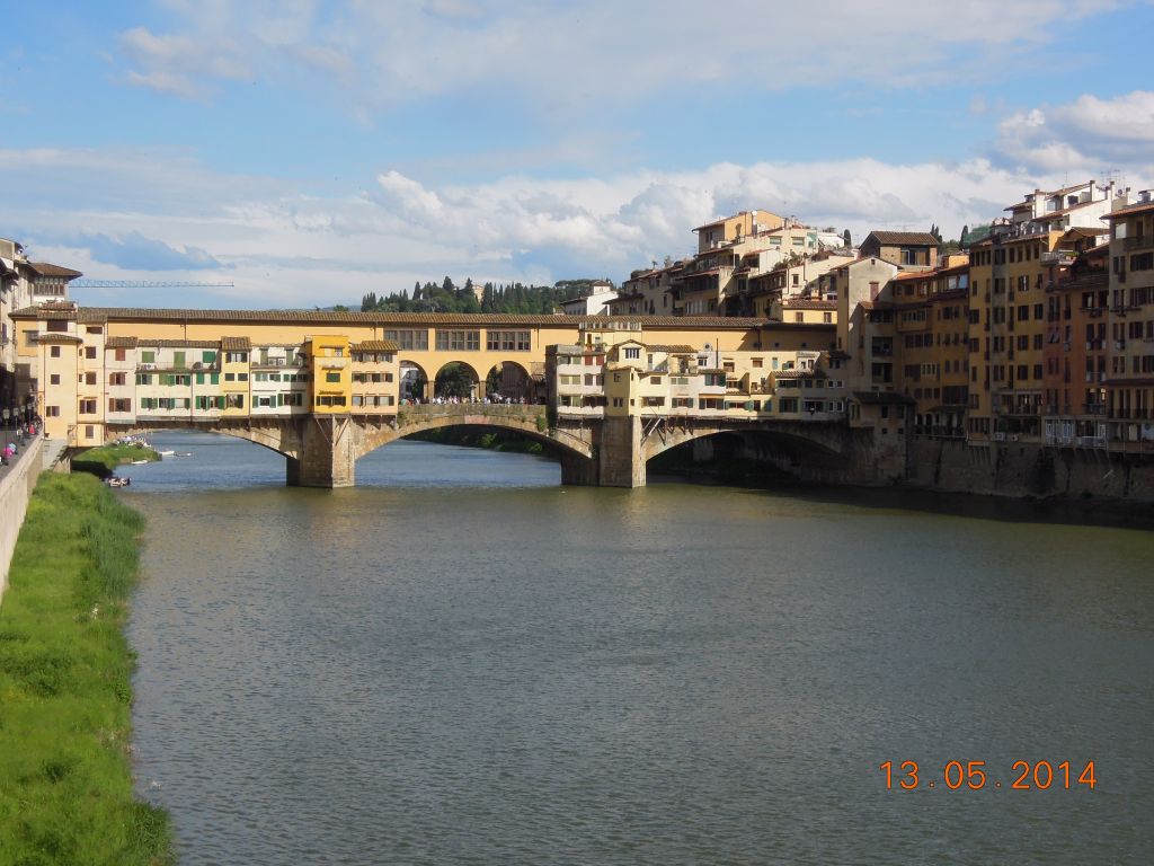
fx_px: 2067
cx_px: 577
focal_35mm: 62
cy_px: 433
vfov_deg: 23.7
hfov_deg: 31.2
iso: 160
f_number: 4.7
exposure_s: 1/1000
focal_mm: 11.1
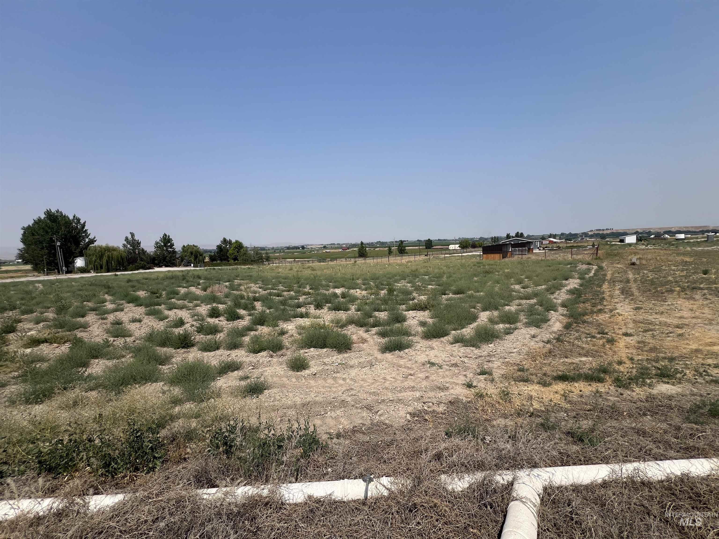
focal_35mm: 13
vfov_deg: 89.9
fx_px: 270
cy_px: 270
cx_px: 360
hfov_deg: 106.2
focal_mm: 1.57
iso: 32
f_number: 1.8
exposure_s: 1/2732
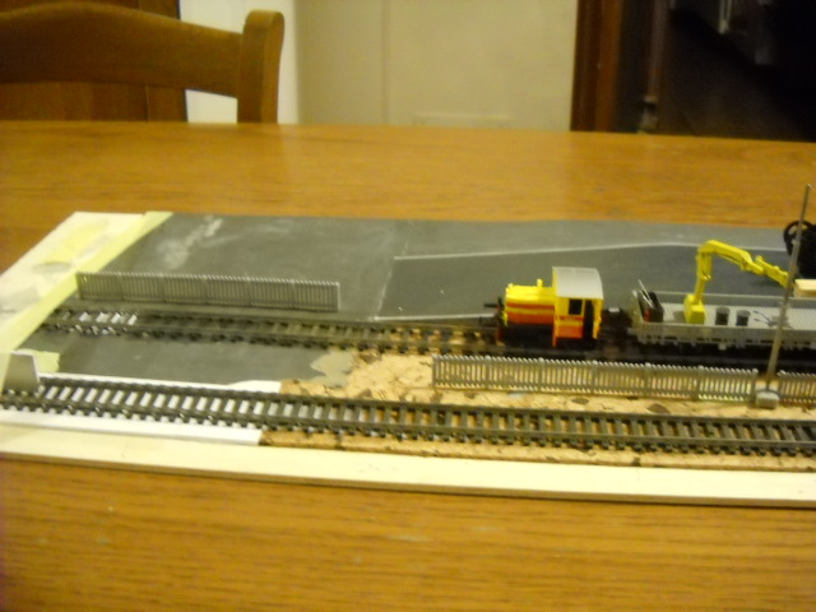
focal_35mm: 41
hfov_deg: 45.8
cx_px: 408
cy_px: 306
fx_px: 966
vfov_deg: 35.1
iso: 800
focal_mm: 6.72
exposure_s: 1/7
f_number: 3.1
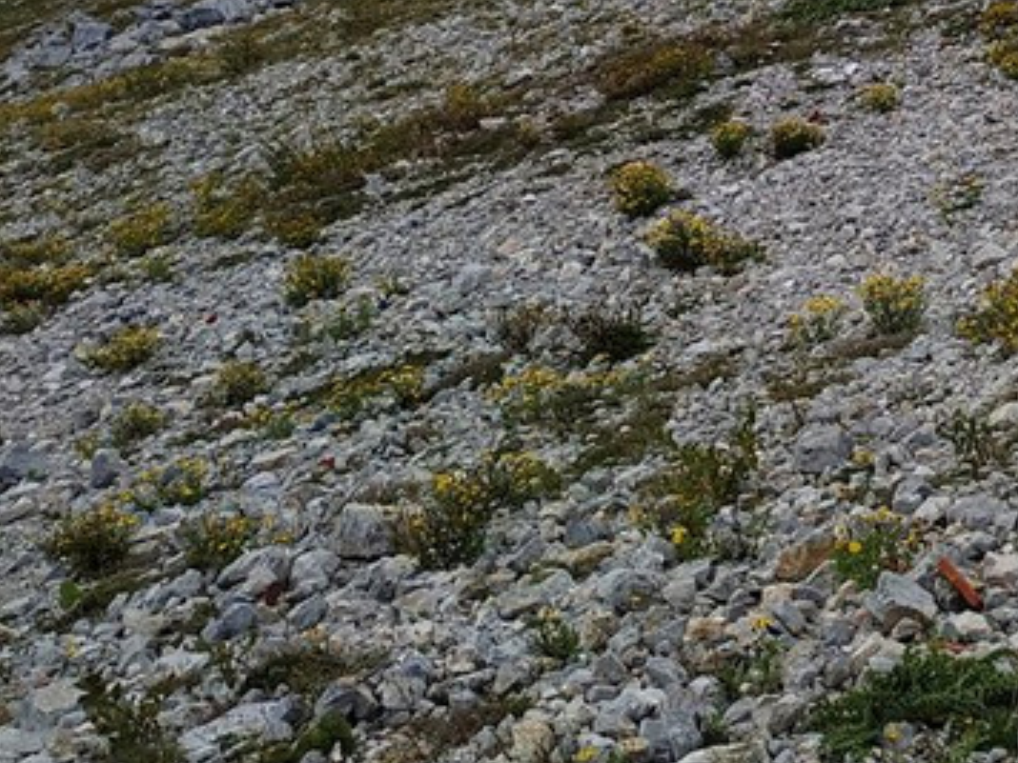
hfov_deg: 24.8
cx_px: 1180
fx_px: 2117
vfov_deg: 18.8
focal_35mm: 72
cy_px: -257
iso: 160
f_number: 1.9
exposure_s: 1/3779
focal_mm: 3.94
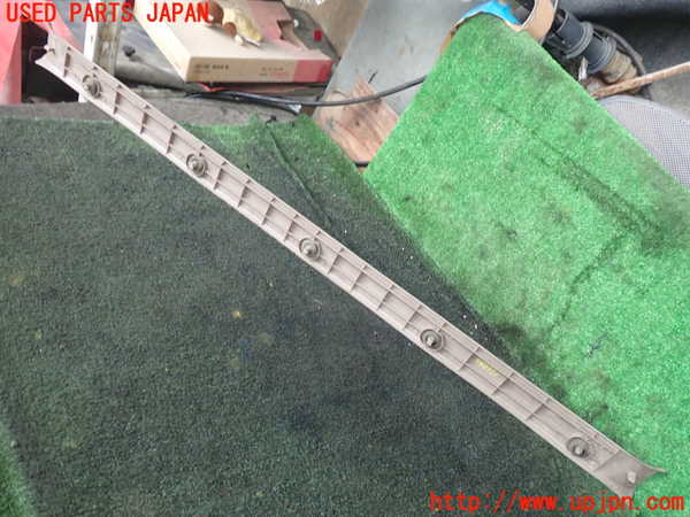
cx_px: 345
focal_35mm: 30
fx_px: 598
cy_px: 258
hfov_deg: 60.0
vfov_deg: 46.8
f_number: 2.3
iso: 200
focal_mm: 5.4
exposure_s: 1/30
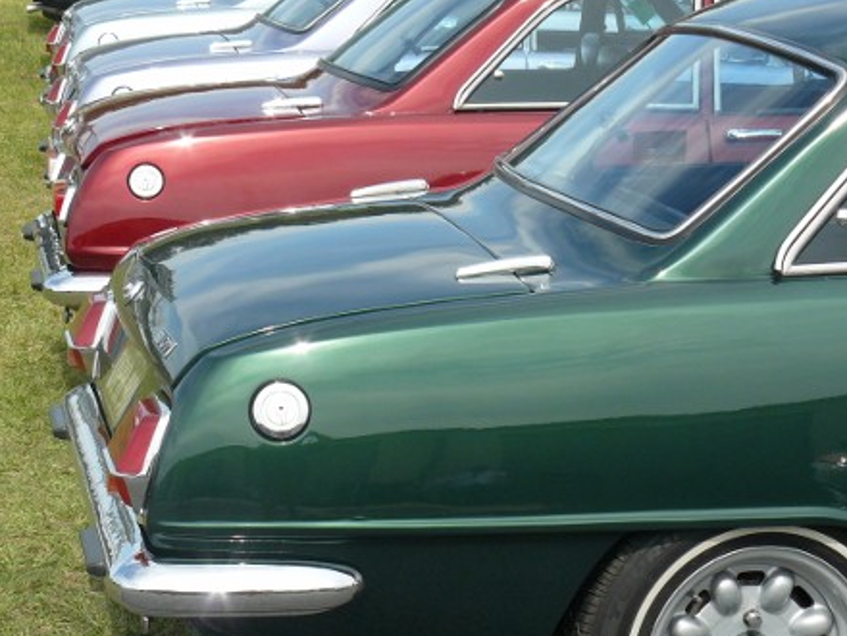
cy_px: 293
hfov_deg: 19.8
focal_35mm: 99
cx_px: 427
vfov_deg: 14.9
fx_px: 2422
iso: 100
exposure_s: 1/320
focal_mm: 11.4
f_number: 5.6
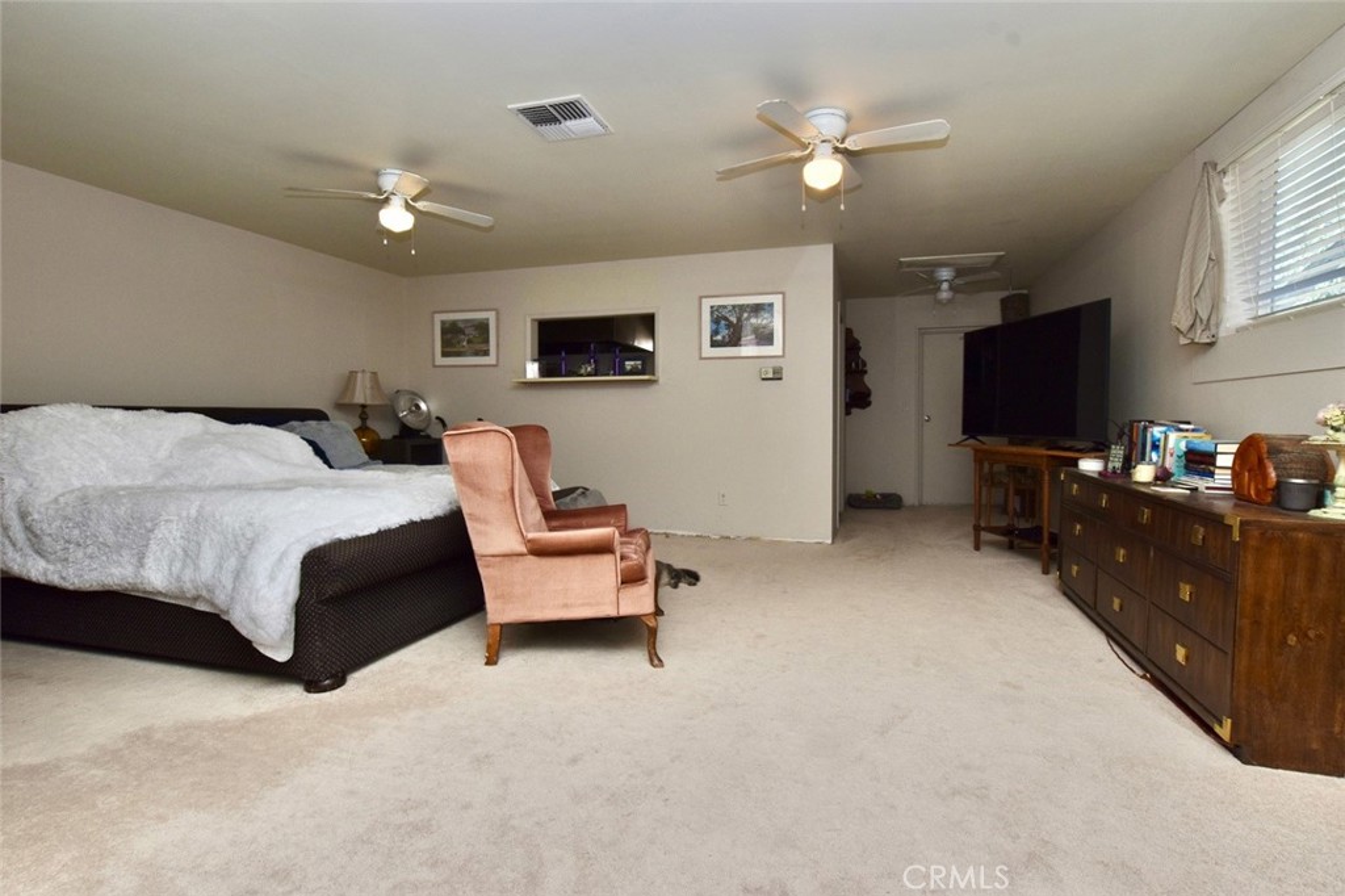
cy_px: 448
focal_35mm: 15
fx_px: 560
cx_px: 672
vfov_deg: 77.3
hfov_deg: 100.4
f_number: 10
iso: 250
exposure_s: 1/80
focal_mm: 10
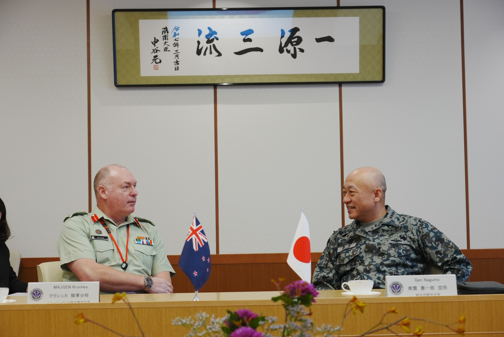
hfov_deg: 30.9
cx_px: 252
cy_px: 168
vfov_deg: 20.9
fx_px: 910
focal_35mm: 65
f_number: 4.5
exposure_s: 1/200
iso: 500
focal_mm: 65
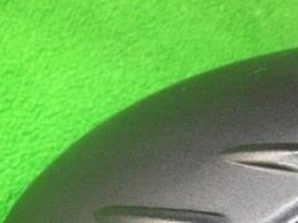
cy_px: 269
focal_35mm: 77
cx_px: 164
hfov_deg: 25.3
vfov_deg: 18.1
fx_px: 662
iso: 200
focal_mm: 3.3
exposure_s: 1/24
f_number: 2.4
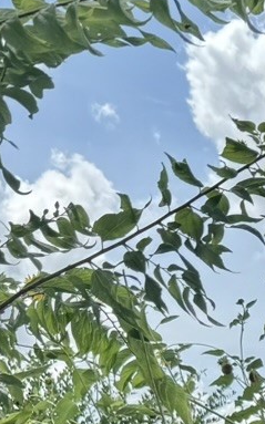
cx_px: 694
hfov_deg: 8.6
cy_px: 659
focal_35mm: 136
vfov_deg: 14.3
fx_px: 1573
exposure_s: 1/5714
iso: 80
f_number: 1.78
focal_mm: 6.76
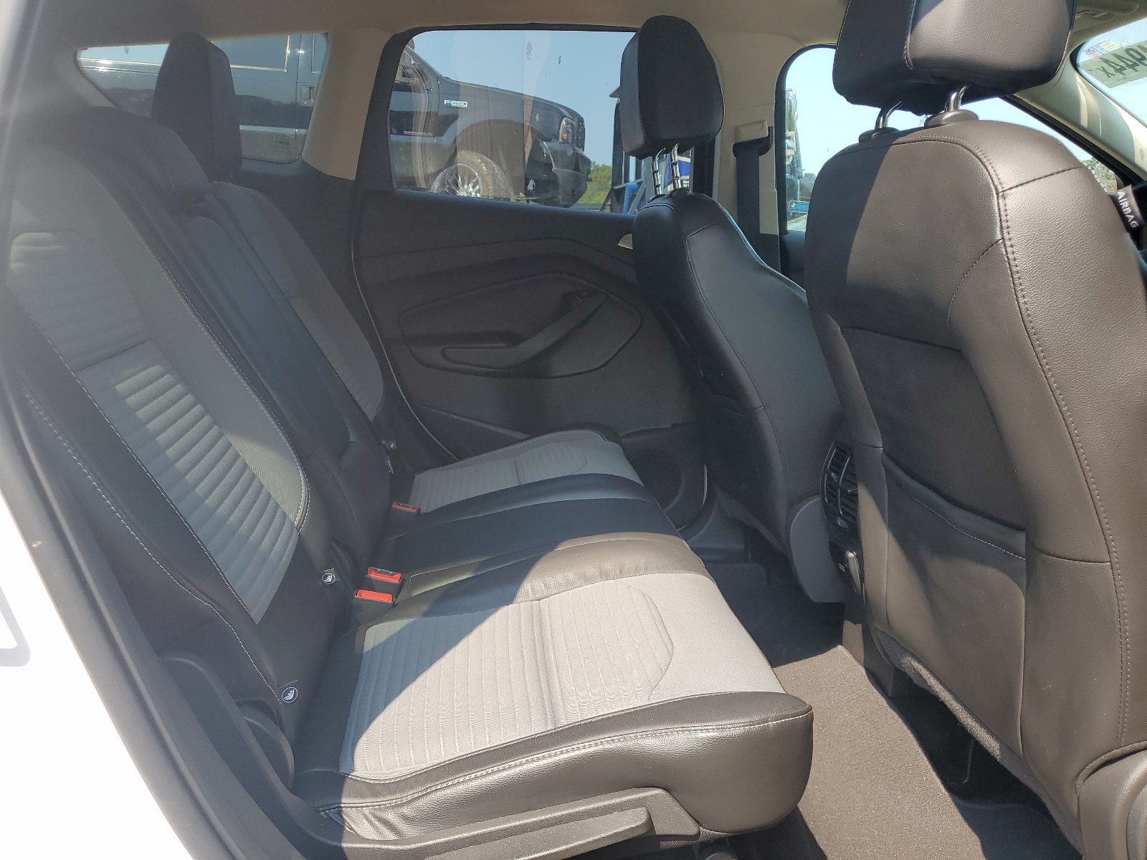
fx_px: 862
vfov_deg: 53.1
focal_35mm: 26
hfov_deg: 67.3
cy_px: 430
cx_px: 574
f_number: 1.5
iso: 50
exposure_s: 1/769
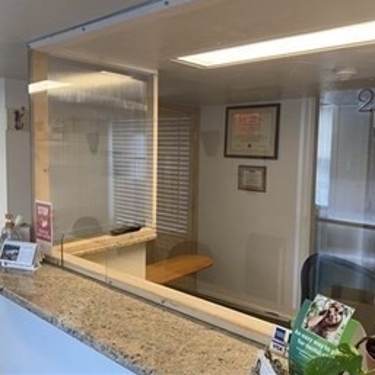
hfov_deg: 52.5
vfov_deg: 52.5
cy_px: 187
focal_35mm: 31
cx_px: 201
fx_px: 380
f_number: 1.8
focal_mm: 4.25
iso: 80
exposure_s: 1/60
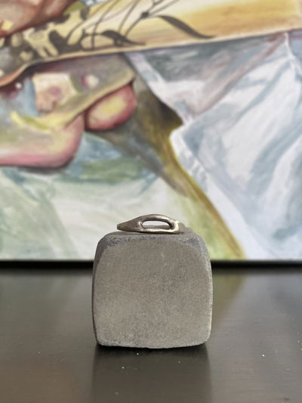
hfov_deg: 54.9
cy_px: 202
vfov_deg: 69.4
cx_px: 151
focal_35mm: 25
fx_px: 291
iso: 125
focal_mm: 4.25
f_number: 1.8
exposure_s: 1/112
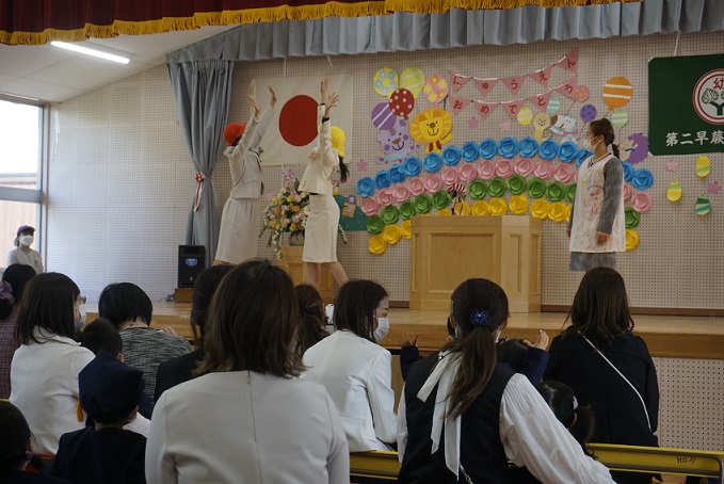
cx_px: 362
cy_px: 242
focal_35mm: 66
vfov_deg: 20.7
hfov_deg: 30.5
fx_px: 1328
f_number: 5.6
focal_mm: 44
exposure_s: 1/160
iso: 800
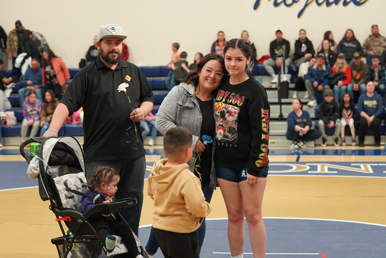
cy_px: 129
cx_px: 193
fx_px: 751
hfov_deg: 28.8
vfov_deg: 19.5
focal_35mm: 70
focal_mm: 70
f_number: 4
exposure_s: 1/160
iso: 2500
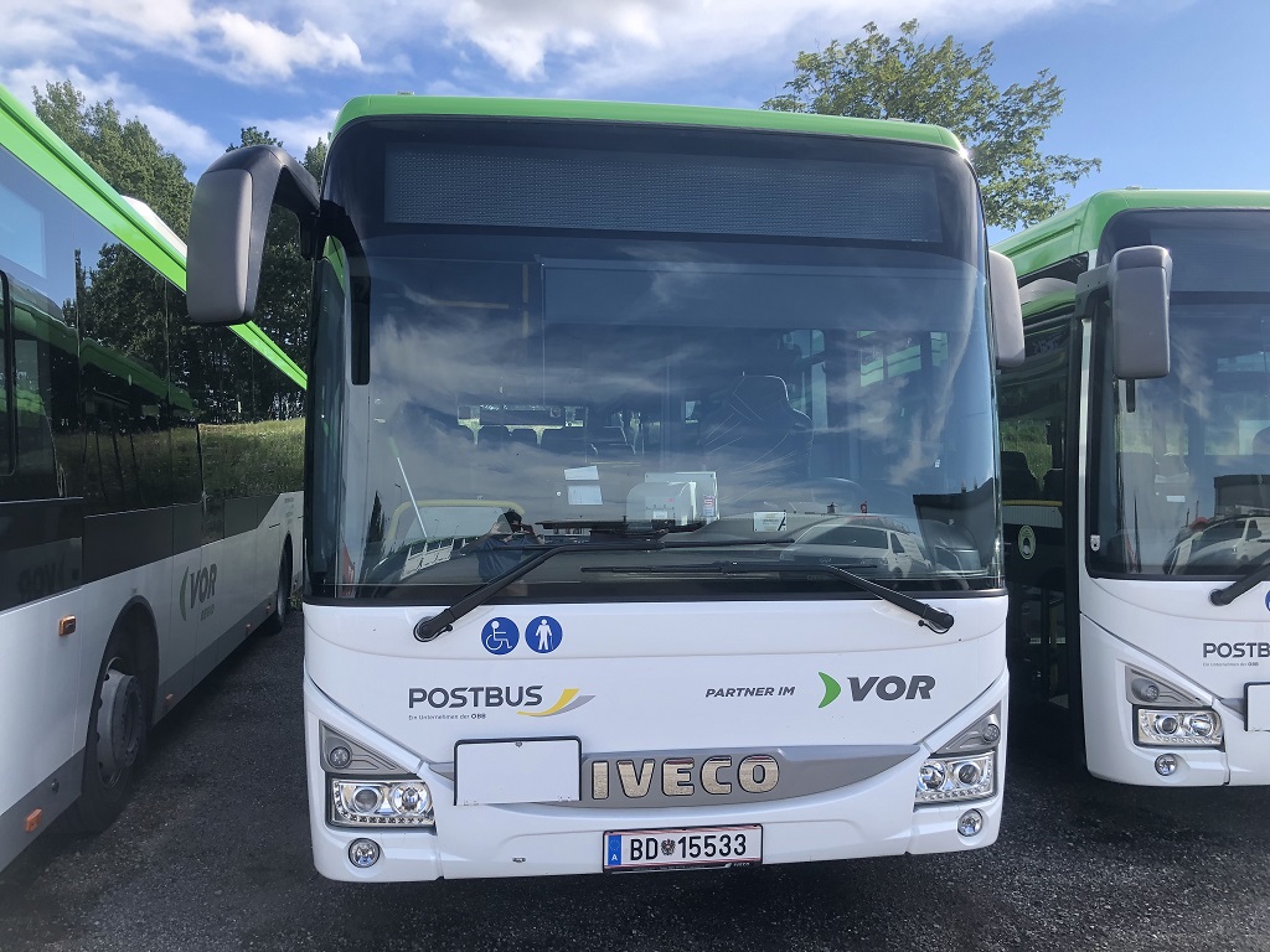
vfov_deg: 49.7
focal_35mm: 28
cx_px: 635
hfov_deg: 63.4
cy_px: 476
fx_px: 1027
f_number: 1.8
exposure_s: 1/623
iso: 20
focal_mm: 4
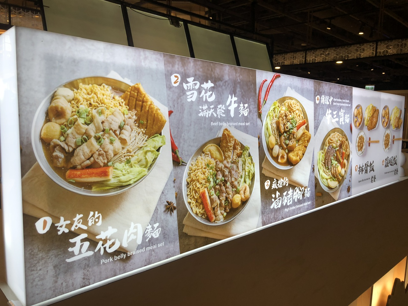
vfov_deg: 49.7
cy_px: 153
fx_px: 330
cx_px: 204
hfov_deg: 63.4
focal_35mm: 28
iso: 25
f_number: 1.8
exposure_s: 1/120
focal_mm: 3.99
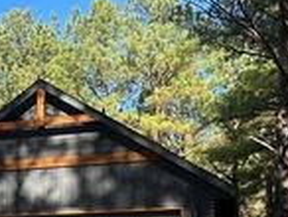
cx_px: -59
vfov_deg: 17.1
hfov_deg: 22.0
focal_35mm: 82
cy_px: 269
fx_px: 683
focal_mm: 6.86
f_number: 1.78
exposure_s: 1/1374
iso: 80
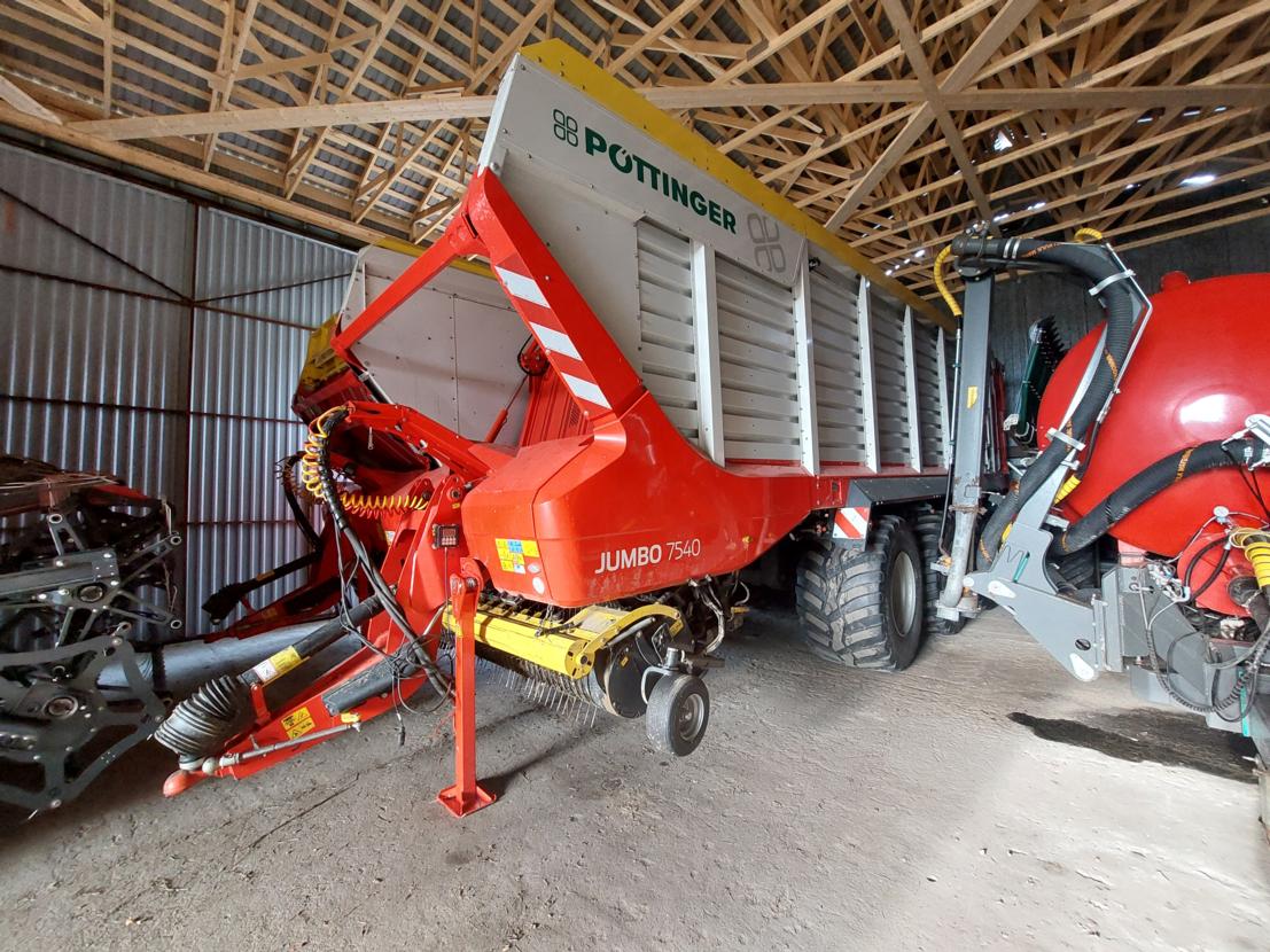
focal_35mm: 13
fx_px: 477
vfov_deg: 89.9
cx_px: 635
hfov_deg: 106.2
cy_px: 476
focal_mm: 1.74
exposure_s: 1/50
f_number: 2.2
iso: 320
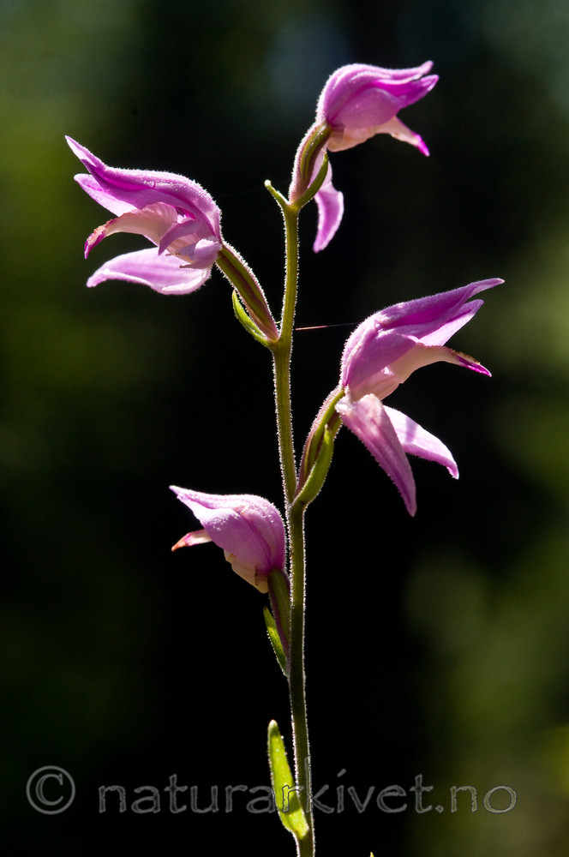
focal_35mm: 158
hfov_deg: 8.7
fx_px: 3744
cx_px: 284
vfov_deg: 13.1
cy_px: 428
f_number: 14
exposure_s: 1/320
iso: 640
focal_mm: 105
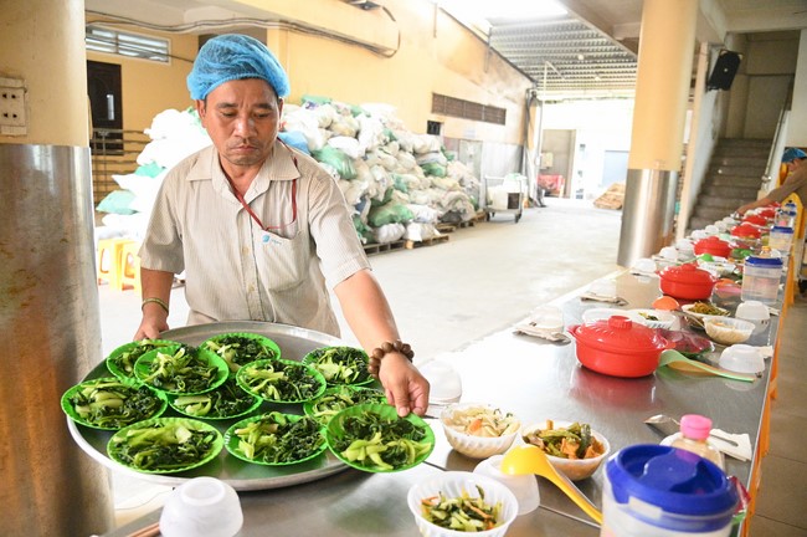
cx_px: 404
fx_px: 605
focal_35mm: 27
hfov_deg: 67.4
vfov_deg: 47.8
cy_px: 268
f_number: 4
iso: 20000
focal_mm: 27
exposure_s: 1/250
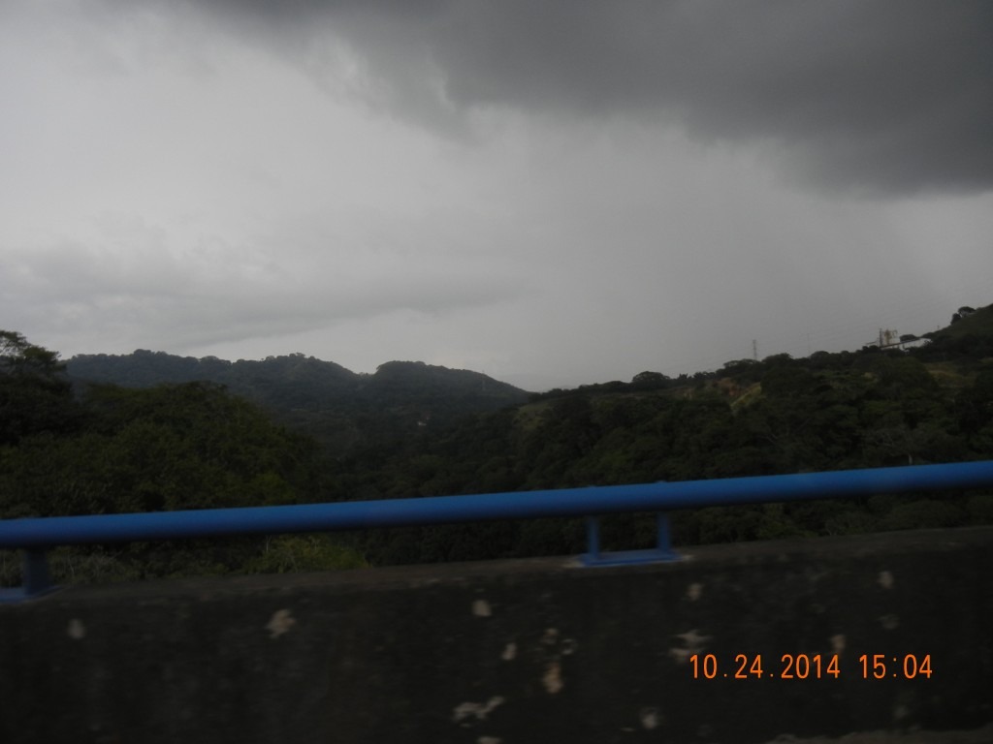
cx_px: 496
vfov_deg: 46.8
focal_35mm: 30
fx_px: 861
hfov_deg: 60.0
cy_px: 372
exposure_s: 1/560
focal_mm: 5.4
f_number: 3.5
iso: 160
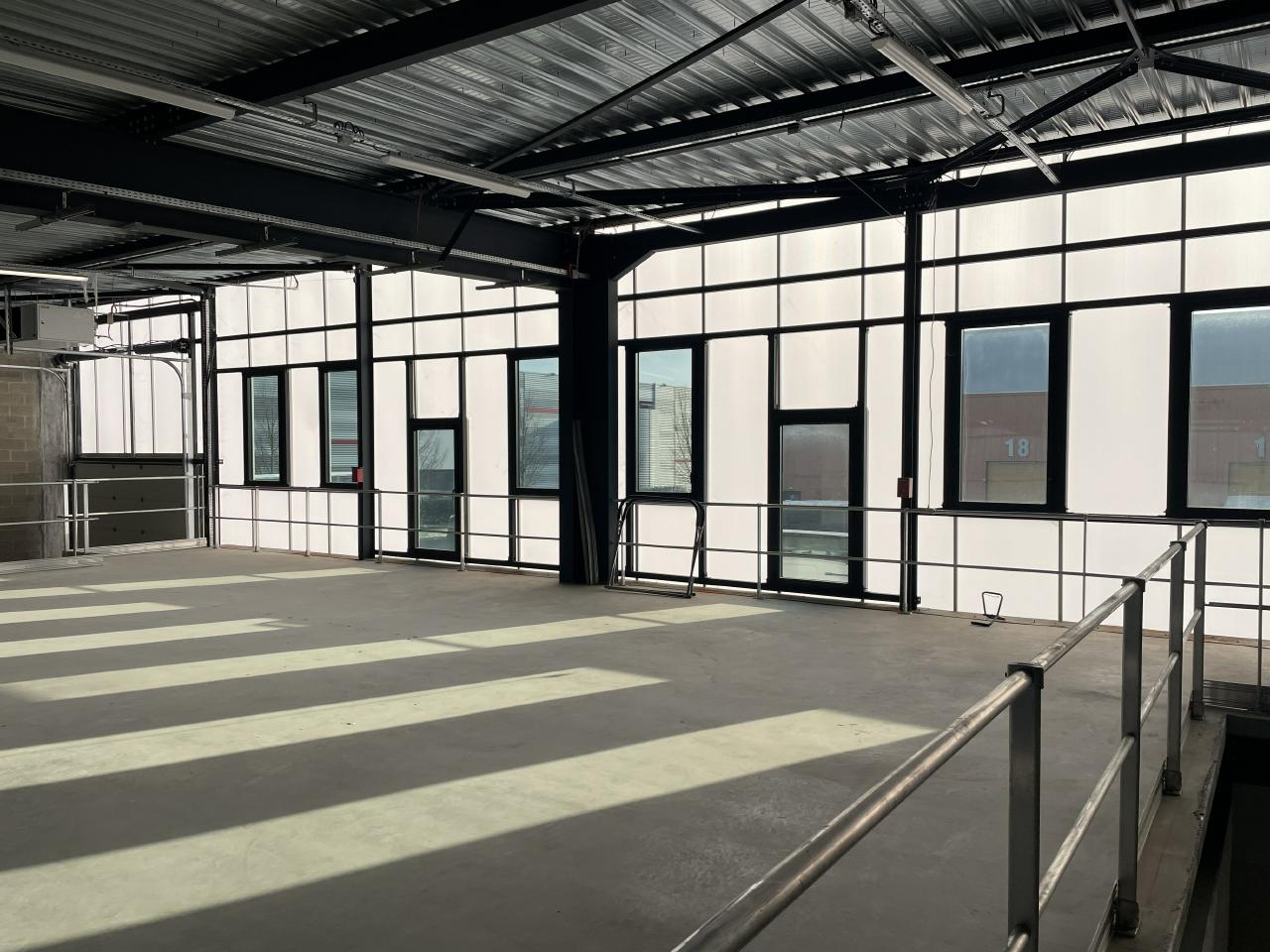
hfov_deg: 67.3
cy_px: 476
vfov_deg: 53.1
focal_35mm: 26
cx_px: 635
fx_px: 954
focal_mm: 4.2
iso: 32
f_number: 1.6
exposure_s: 1/3040
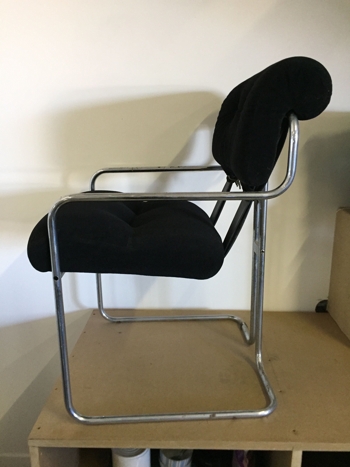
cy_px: 234
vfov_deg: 61.7
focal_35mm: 29
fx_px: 391
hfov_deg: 48.2
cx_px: 175
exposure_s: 1/33
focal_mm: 4.15
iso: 250
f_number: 2.2
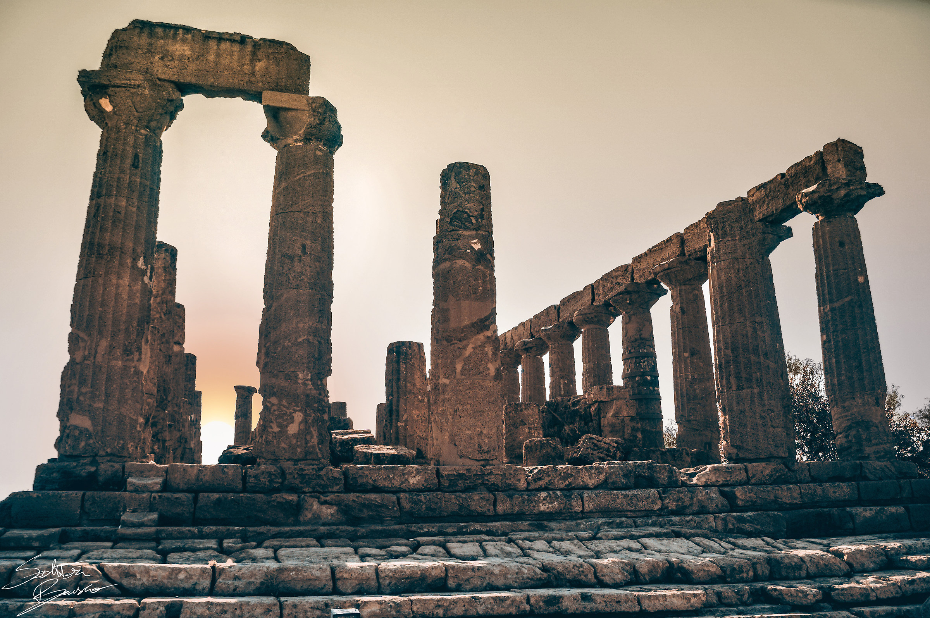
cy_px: 309
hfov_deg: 67.4
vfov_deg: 47.8
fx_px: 697
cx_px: 465
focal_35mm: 27
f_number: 5
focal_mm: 18
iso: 100
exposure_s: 1/1250
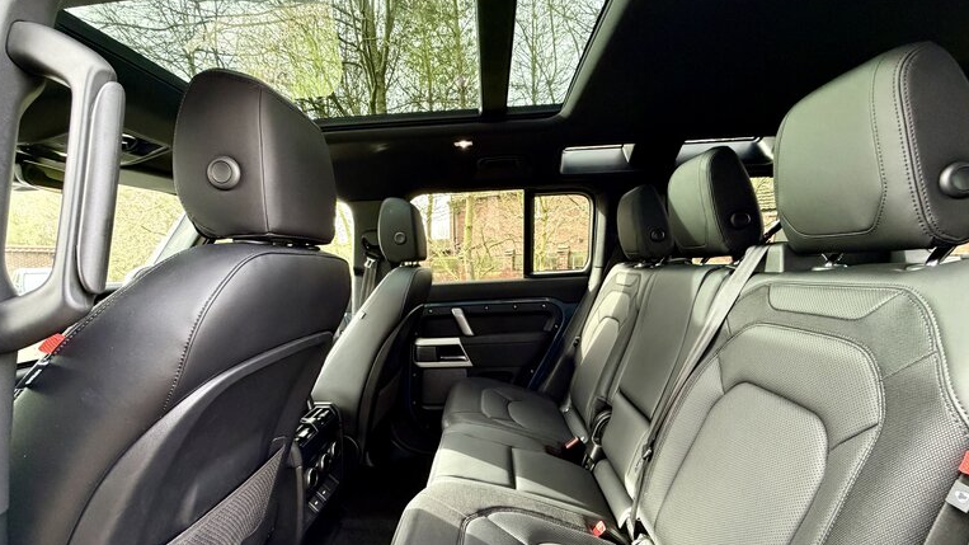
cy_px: 311
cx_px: 471
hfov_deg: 99.4
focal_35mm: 16
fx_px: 411
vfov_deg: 66.7
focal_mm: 2.22
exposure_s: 1/83
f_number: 2.2
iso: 320
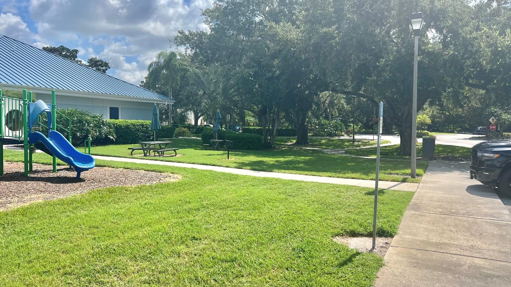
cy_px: 138
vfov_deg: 40.2
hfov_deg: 66.1
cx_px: 259
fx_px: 393
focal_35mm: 29
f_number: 1.5
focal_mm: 5.7
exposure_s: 1/4444
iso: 50
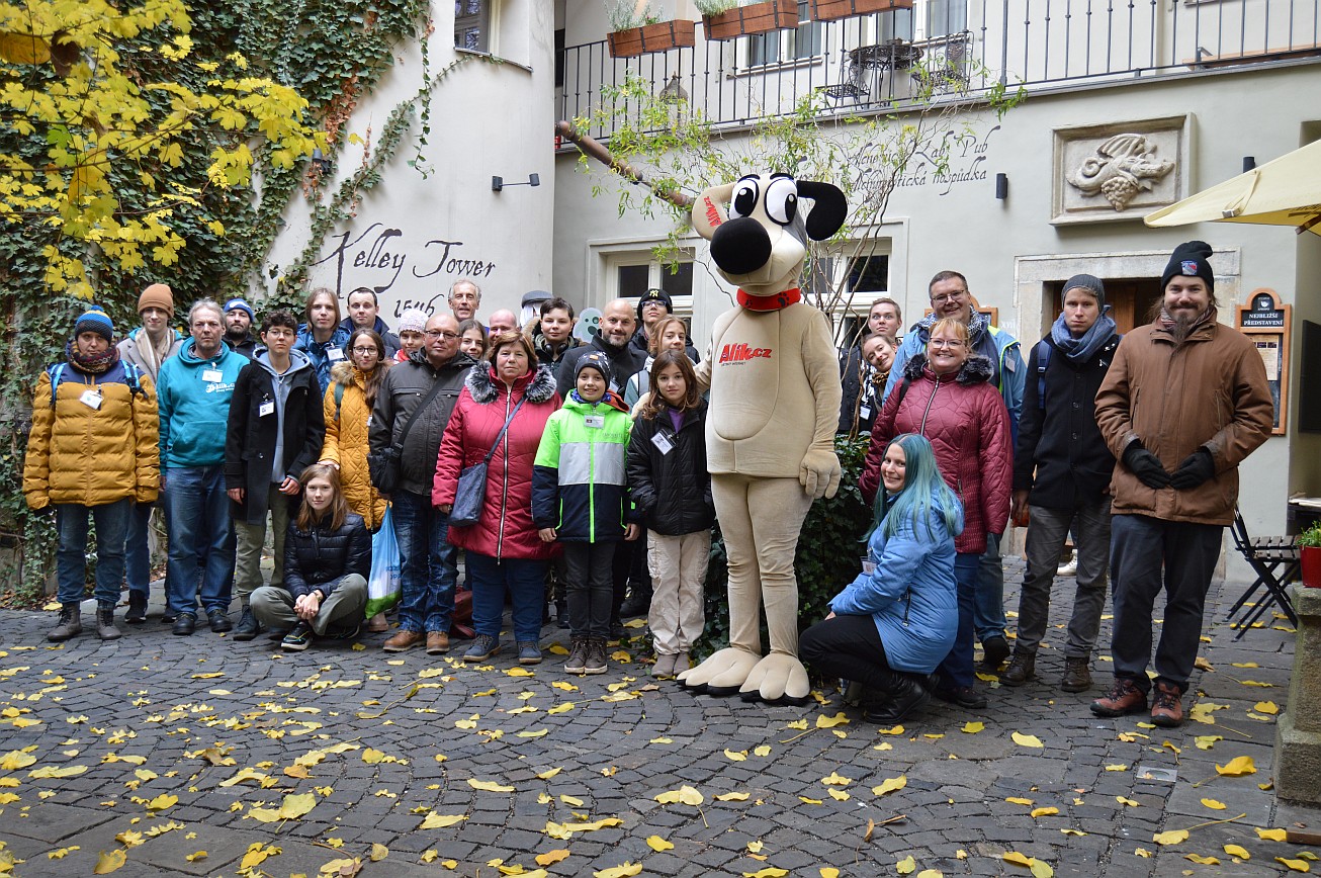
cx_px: 660
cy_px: 439
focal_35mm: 33
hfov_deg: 57.3
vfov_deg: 39.9
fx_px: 1210
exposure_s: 1/80
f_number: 4.5
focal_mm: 22
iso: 400
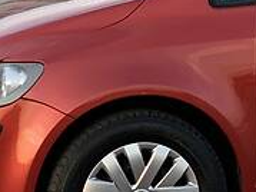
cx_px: 388
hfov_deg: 8.3
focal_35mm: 232
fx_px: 1715
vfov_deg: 6.3
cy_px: -80
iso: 50
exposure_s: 1/122
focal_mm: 6
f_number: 2.4
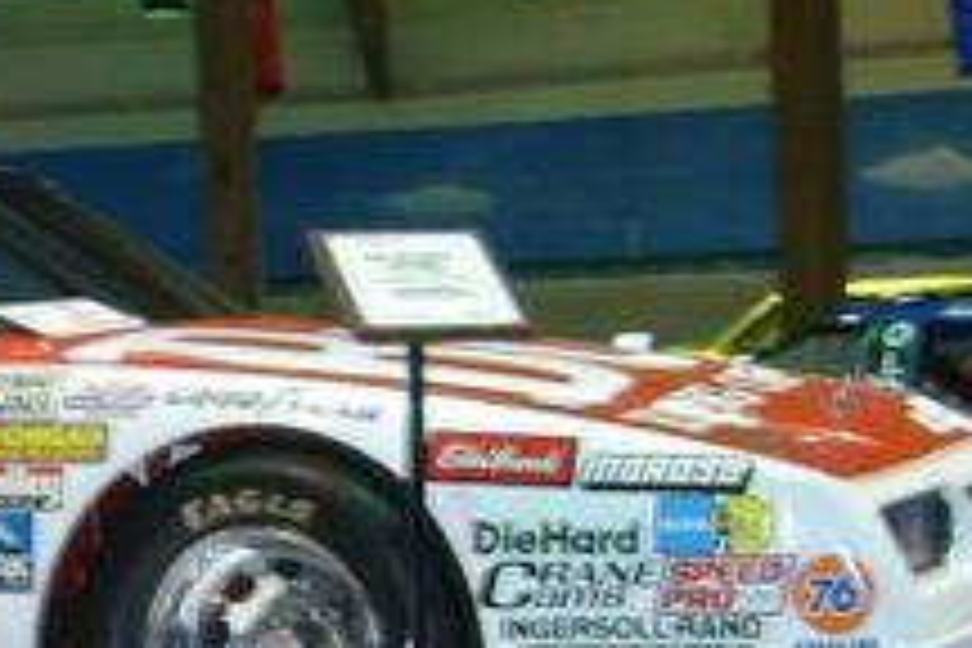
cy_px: 558
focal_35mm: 90
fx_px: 2430
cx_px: -88
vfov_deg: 15.1
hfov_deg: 21.5
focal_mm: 5.8
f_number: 2.8
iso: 80
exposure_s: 1/10
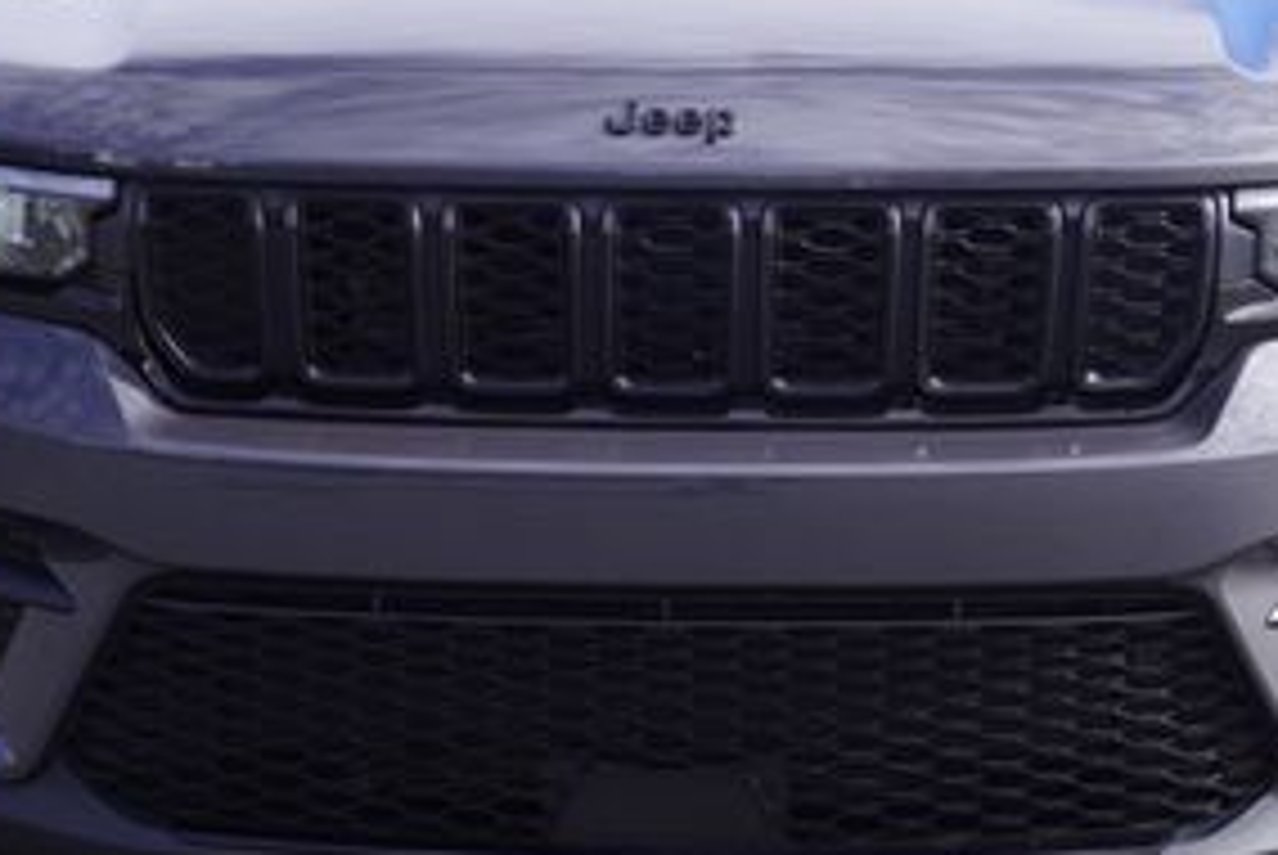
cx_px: 657
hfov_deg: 20.8
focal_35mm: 98
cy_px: 338
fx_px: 3487
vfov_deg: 14.0
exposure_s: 1/100
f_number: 9
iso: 100
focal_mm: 29
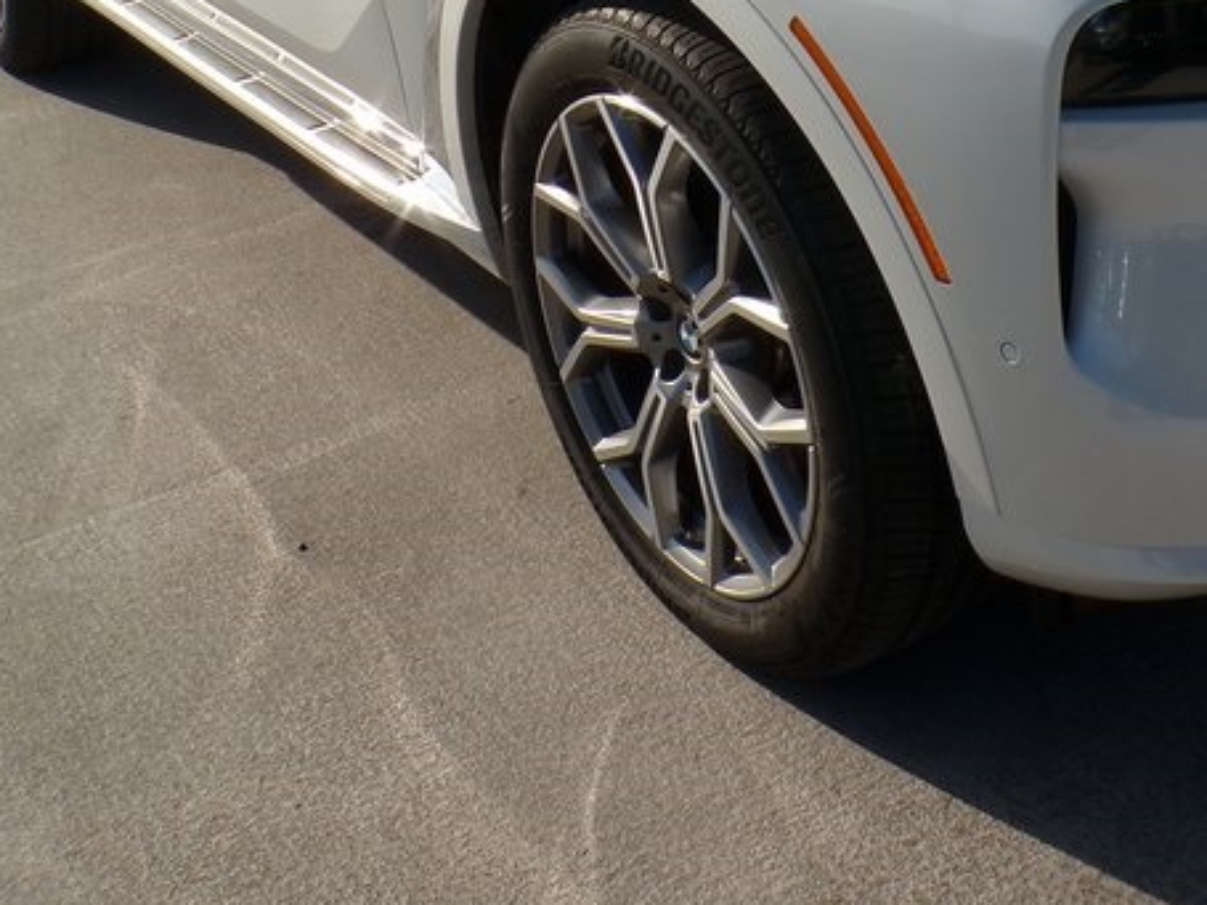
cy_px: -11
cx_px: 952
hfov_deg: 34.5
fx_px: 1882
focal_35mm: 54
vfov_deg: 25.6
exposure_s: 1/550
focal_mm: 4.3
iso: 100
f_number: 5.8
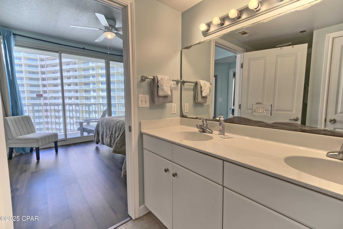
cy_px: 114
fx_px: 152
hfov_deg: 96.7
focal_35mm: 16
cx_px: 172
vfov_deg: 73.8
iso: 500
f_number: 8
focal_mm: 16
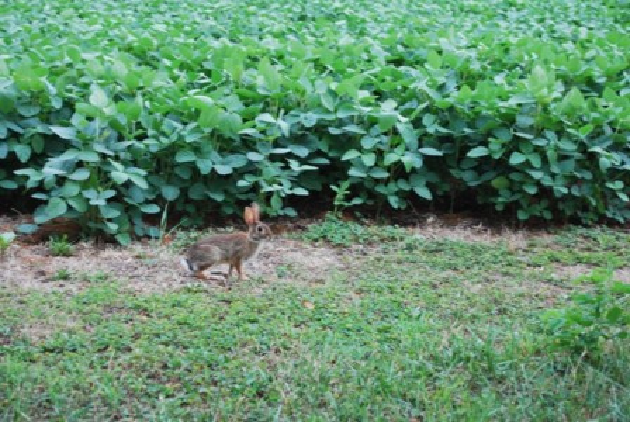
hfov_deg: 24.6
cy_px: 211
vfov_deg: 16.6
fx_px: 1446
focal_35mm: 82
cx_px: 315
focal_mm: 55
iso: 200
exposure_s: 1/50
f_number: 5.6
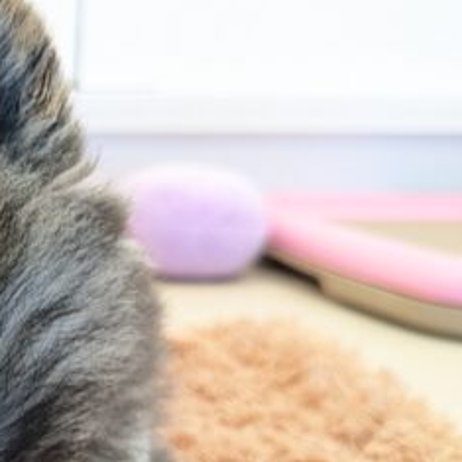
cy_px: 340
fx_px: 981
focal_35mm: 65
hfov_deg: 23.1
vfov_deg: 26.2
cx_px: -163
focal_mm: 4.38
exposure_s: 1/99.9
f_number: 1.73
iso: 155
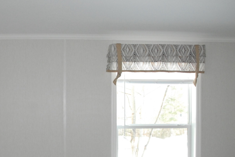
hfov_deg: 44.7
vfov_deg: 31.1
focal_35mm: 43
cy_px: 102
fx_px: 281
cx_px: 79
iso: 1600
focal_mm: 18
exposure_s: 1/250
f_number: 4.5
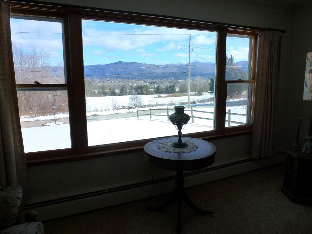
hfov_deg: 71.6
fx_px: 216
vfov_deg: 56.8
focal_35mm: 24
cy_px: 117
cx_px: 156
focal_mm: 4.3
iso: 160
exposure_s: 1/800
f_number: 4
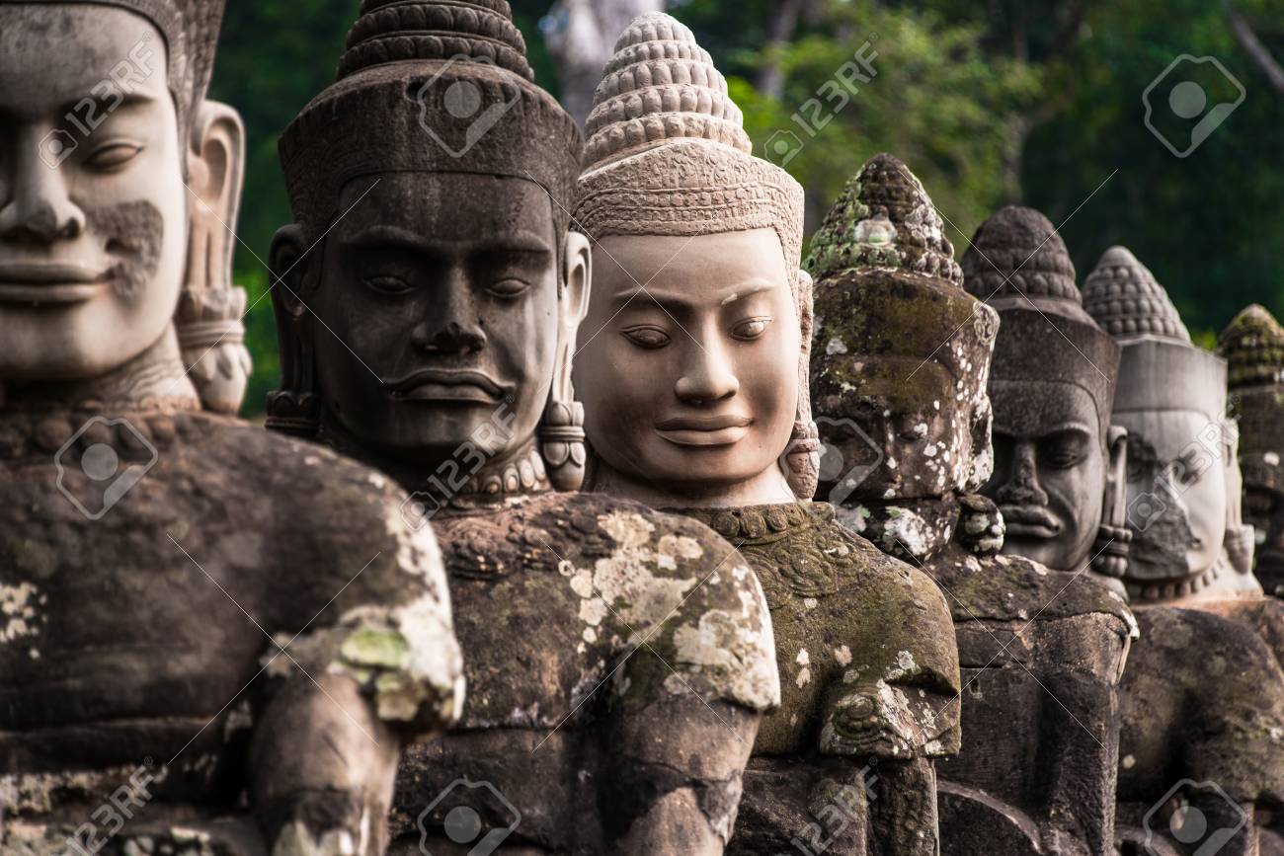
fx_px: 7490
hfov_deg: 9.8
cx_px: 642
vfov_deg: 6.5
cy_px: 428
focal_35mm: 210
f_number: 5.6
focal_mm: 210
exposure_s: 1/800
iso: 500
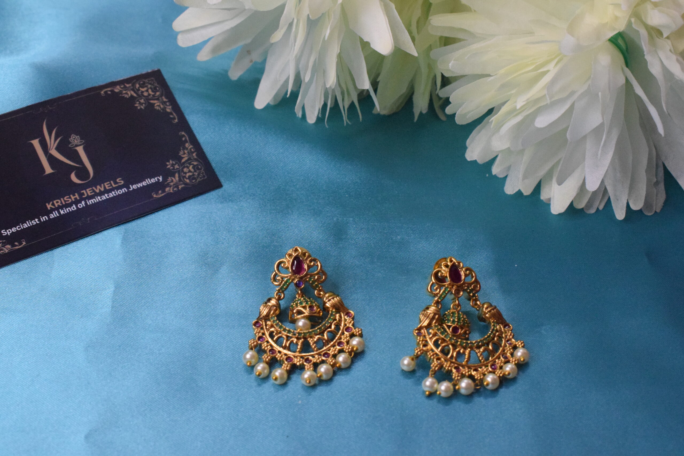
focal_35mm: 57
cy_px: 228
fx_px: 1083
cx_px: 342
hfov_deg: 35.1
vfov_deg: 23.8
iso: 6400
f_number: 11
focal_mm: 38
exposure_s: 1/60
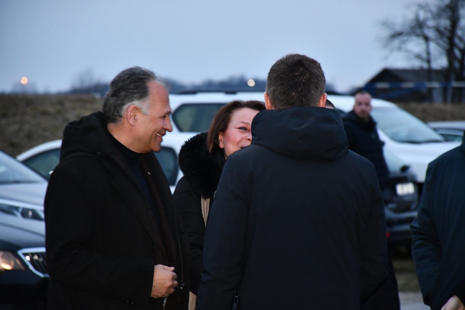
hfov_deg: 9.8
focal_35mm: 210
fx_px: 2713
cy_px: 155
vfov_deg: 6.5
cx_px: 232
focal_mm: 140
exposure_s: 1/60
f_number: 5.6
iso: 2500
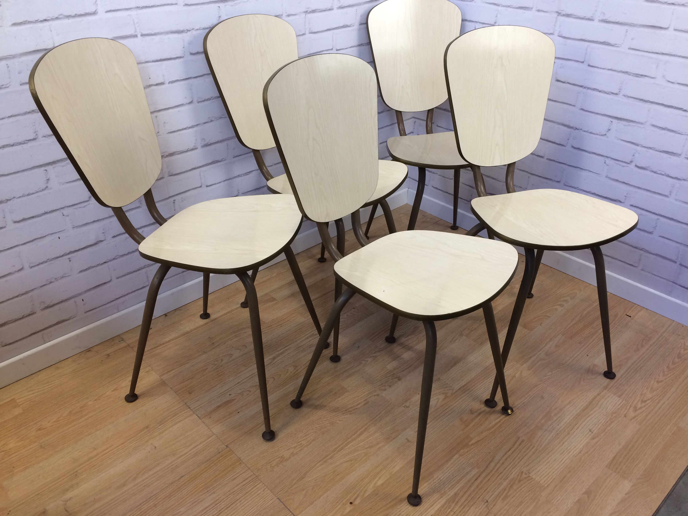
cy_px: 258
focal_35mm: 29
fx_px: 576
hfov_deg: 61.7
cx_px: 344
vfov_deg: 48.2
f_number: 2.2
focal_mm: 4.15
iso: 40
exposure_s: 1/33
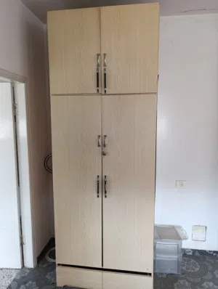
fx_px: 193
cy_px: 144
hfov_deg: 59.0
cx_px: 109
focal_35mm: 23
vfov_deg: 73.8
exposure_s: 1/100
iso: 500
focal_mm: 6.14
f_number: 1.6
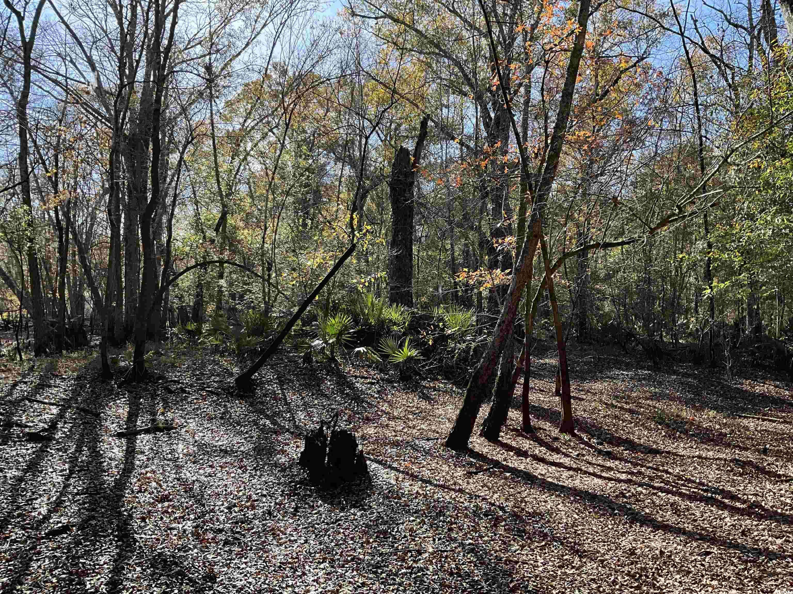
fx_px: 664
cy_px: 297
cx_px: 396
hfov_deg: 61.7
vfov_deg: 48.2
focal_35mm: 29
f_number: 1.8
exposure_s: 1/422
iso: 25
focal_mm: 3
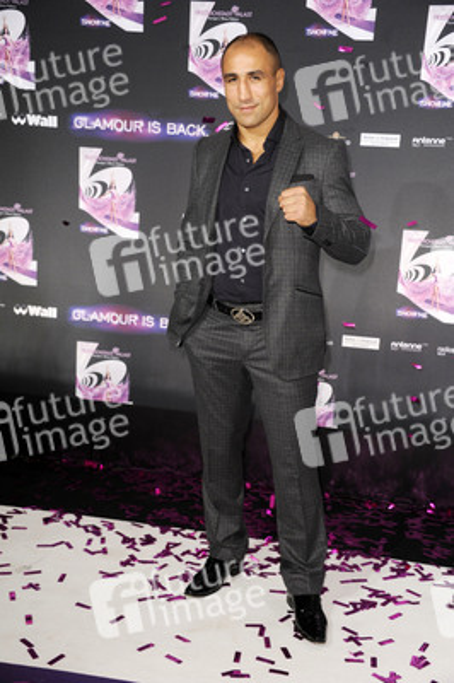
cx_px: 227
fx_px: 947
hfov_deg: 26.9
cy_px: 342
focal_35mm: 50
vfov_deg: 39.6
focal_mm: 50
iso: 800
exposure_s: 1/160
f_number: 5.6
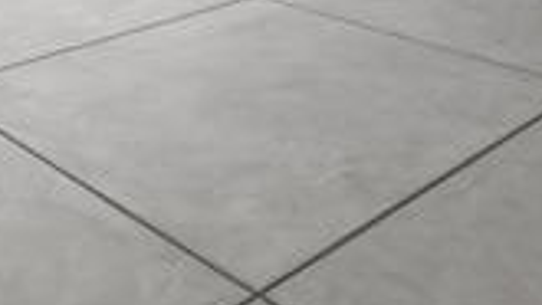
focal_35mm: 57
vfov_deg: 17.8
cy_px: -208
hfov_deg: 36.5
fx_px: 820
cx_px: 319
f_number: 7.1
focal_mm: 14
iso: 80
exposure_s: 1/50
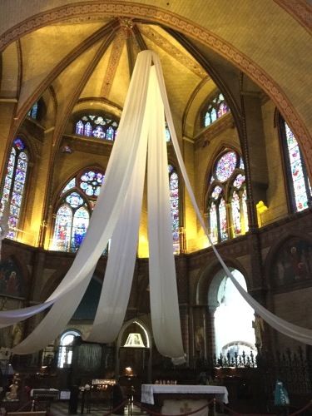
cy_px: 208
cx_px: 156
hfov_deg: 45.4
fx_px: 373
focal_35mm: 31
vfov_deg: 58.4
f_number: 2.4
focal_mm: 3.3
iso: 640
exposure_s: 1/17
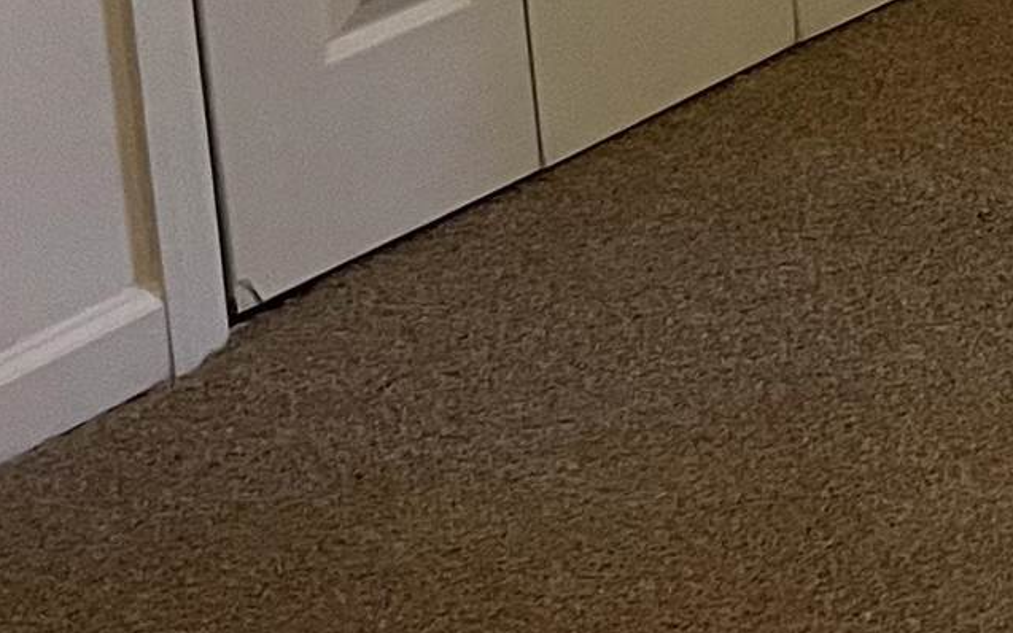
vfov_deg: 8.6
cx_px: 2058
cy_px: -1097
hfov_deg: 13.4
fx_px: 3671
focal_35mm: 133
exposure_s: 1/60
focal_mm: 5.7
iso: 200
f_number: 1.5
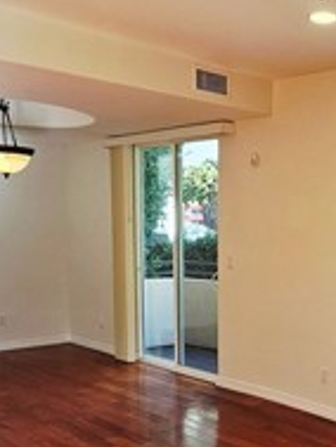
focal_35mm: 44
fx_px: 569
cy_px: 329
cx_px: 317
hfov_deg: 31.0
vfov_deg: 41.8
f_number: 2.2
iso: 64
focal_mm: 2.2
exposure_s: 1/120
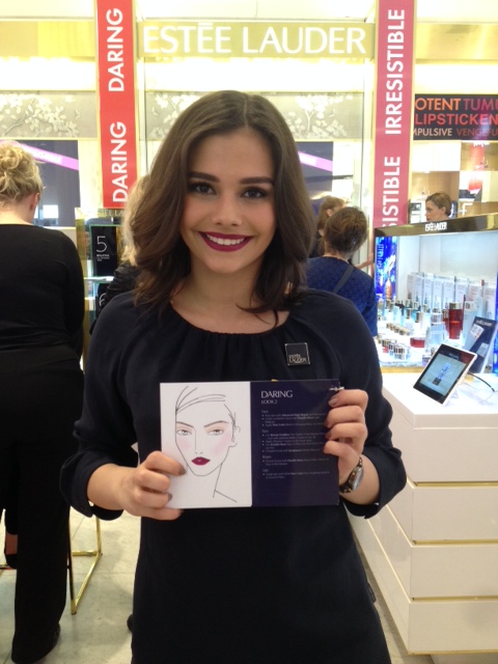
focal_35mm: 35
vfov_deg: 52.6
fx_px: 671
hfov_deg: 40.7
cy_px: 332
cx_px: 249
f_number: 2.4
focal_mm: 4.28
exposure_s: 1/20
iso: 160
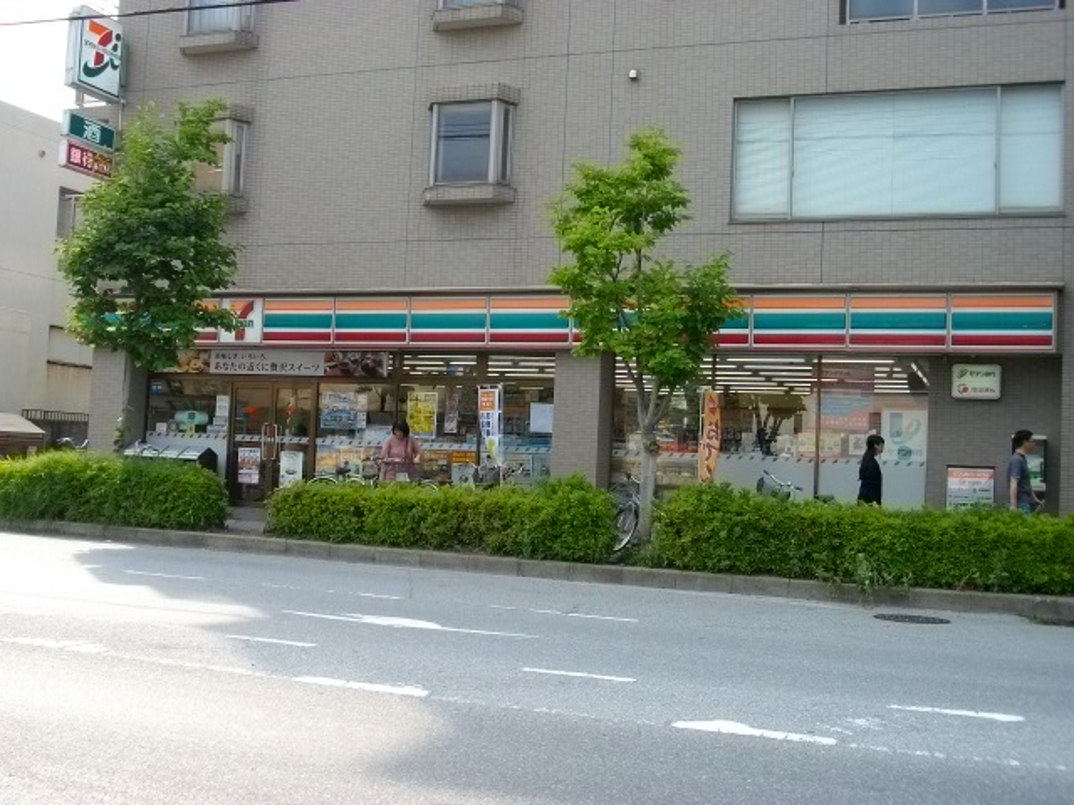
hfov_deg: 46.8
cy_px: 402
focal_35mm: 40
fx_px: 1241
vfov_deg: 36.0
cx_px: 537
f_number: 3.2
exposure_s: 1/332
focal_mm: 7.1
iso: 80
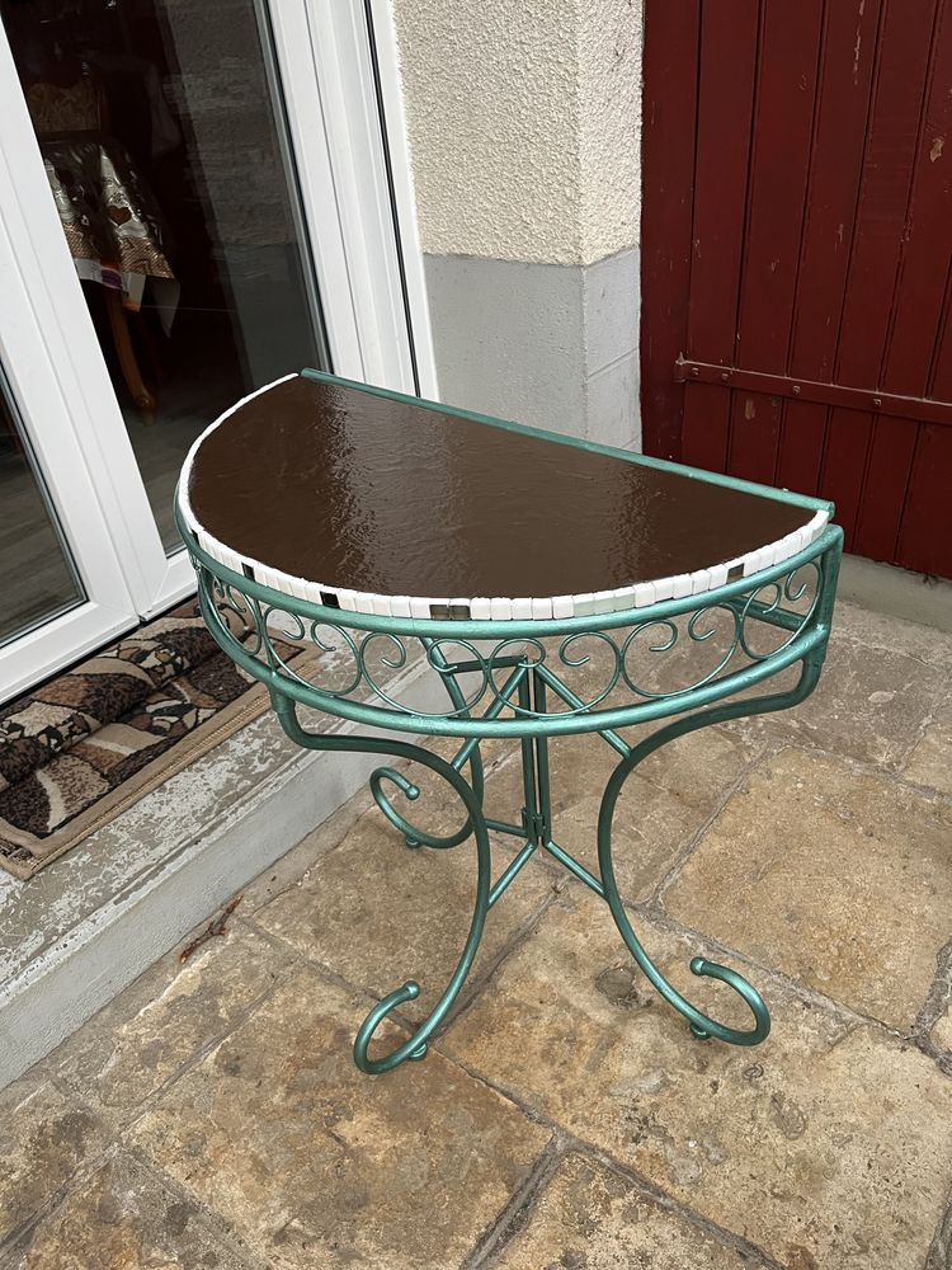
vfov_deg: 67.3
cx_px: 476
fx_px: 953
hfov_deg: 53.1
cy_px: 635
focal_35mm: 26
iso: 200
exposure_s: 1/60
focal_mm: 5.1
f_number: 1.6
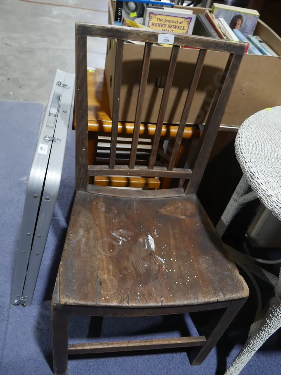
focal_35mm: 32
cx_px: 140
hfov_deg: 44.2
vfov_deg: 56.8
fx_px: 346
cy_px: 188
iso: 400
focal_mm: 16
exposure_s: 1/60
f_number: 3.6
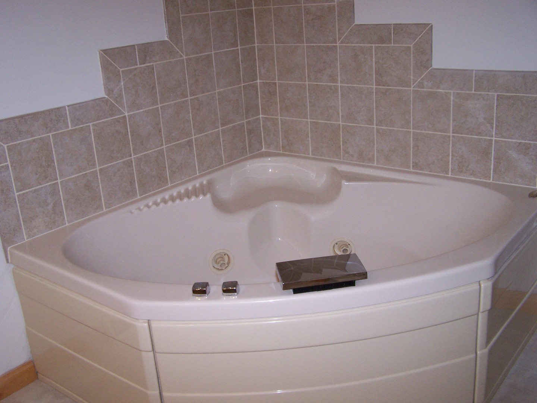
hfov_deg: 49.0
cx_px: 268
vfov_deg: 37.7
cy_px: 202
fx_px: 589
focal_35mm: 38
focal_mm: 6.3
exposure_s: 1/60
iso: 140
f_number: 2.8
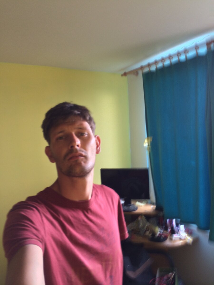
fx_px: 247
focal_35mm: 30
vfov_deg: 60.0
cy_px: 142
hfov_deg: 46.8
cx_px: 107
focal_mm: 4.12
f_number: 2.2
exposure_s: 1/30
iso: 50
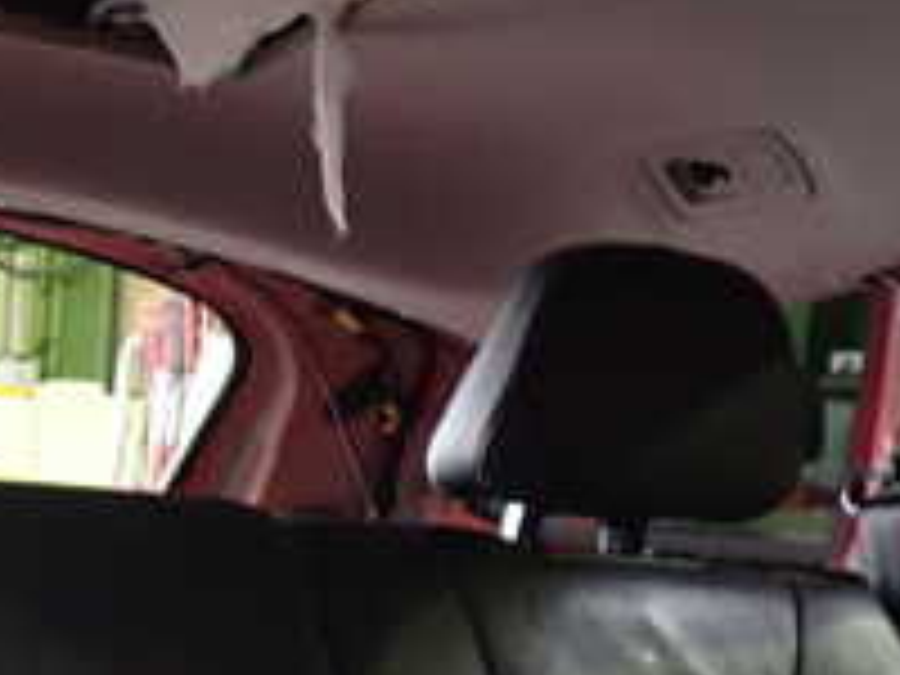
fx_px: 2340
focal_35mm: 90
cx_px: -122
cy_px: 918
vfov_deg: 15.5
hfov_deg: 20.6
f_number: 2.3
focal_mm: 5.4
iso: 800
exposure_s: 1/25
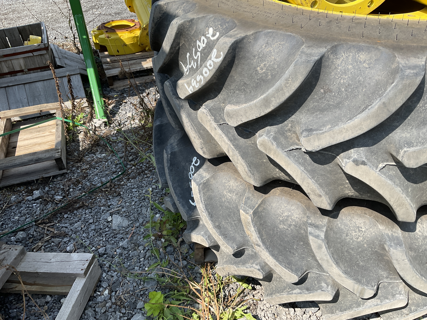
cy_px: 160
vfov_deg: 48.2
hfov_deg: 61.7
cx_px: 214
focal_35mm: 29
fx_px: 358
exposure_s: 1/869
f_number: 1.8
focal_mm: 3
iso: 16
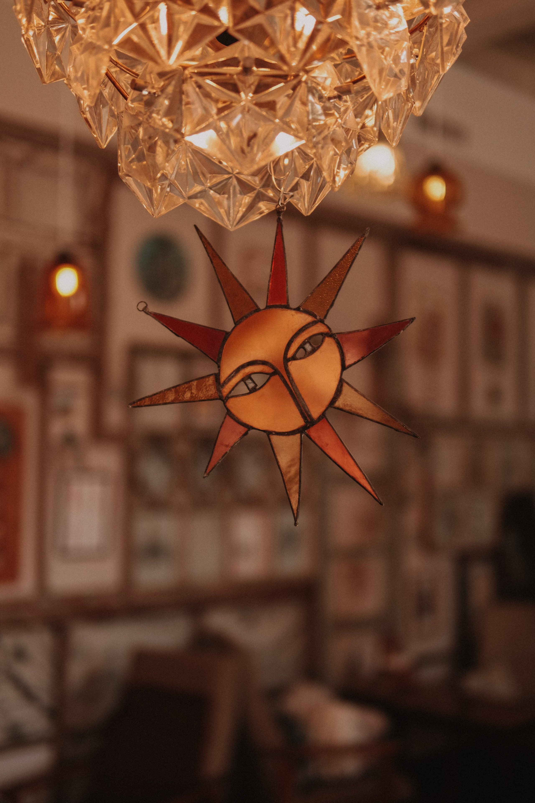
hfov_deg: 29.9
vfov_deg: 43.6
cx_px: 268
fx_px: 1003
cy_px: 402
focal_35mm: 45
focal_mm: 30
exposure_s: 1/500
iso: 160
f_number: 1.4
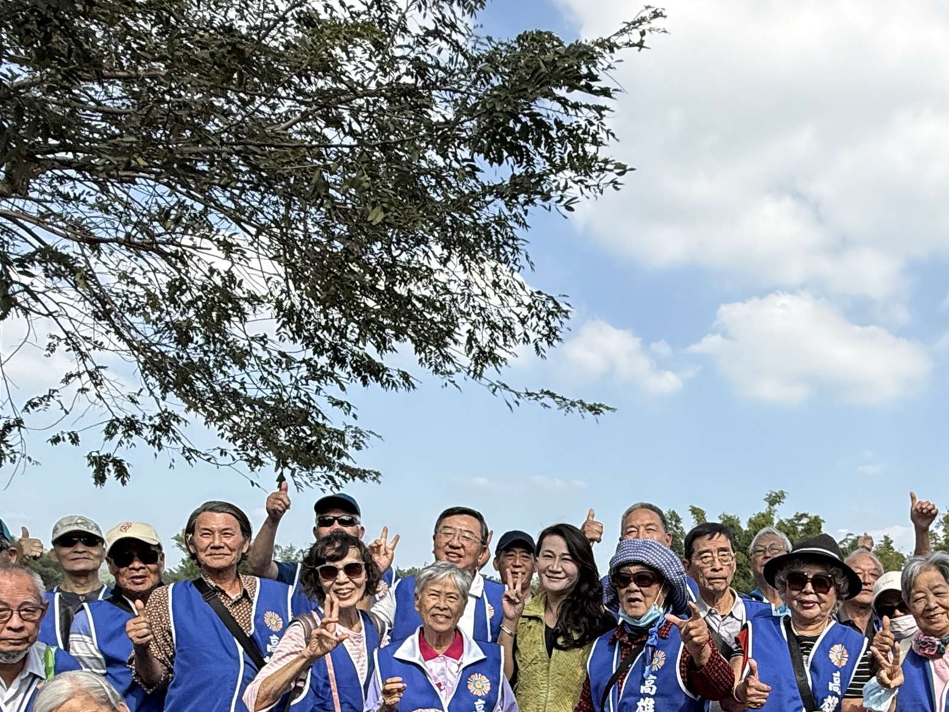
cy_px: 651
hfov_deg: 49.8
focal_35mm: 36
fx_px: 987
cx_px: 683
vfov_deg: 36.9
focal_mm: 2.22
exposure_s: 1/1050
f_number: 2.2
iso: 50
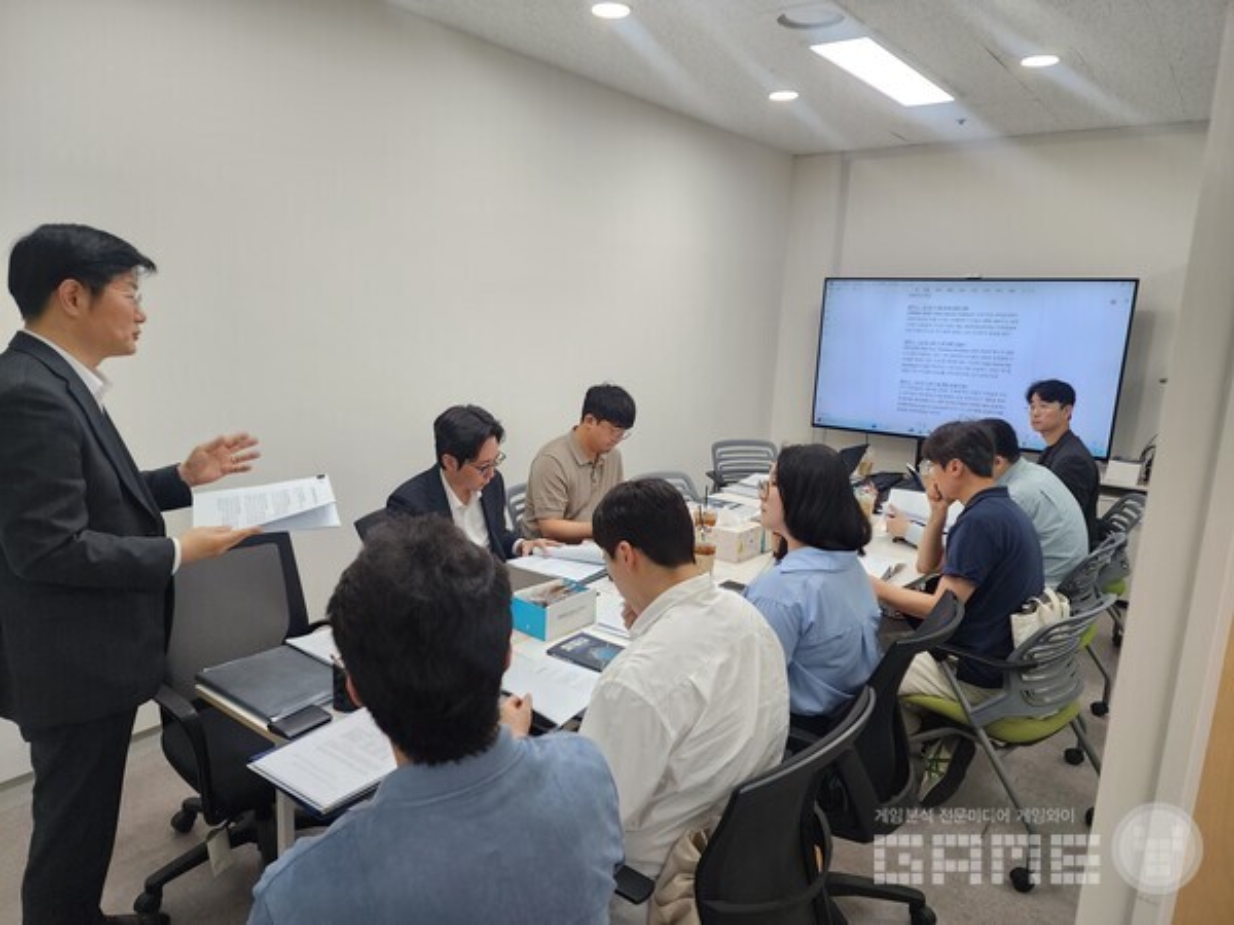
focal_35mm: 23
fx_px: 820
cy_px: 462
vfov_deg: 58.9
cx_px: 617
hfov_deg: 73.9
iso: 100
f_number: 1.8
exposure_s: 1/120
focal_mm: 6.4
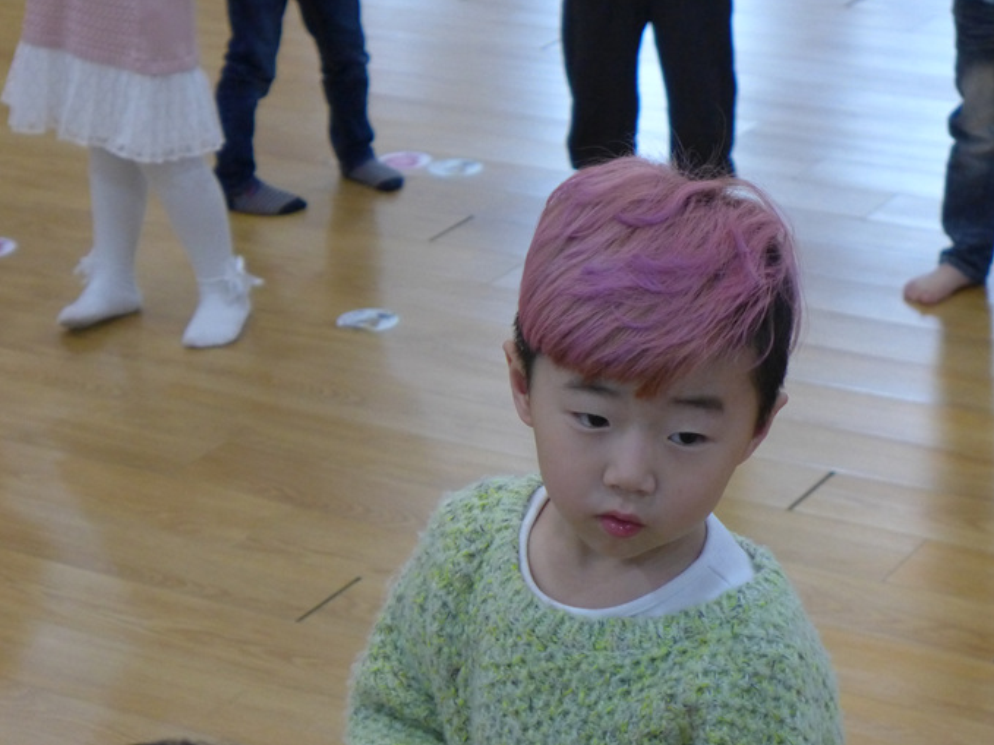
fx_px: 3043
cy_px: 422
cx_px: 550
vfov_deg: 14.0
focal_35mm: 106
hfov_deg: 18.5
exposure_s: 1/250
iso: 640
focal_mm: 17.7
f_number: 2.3
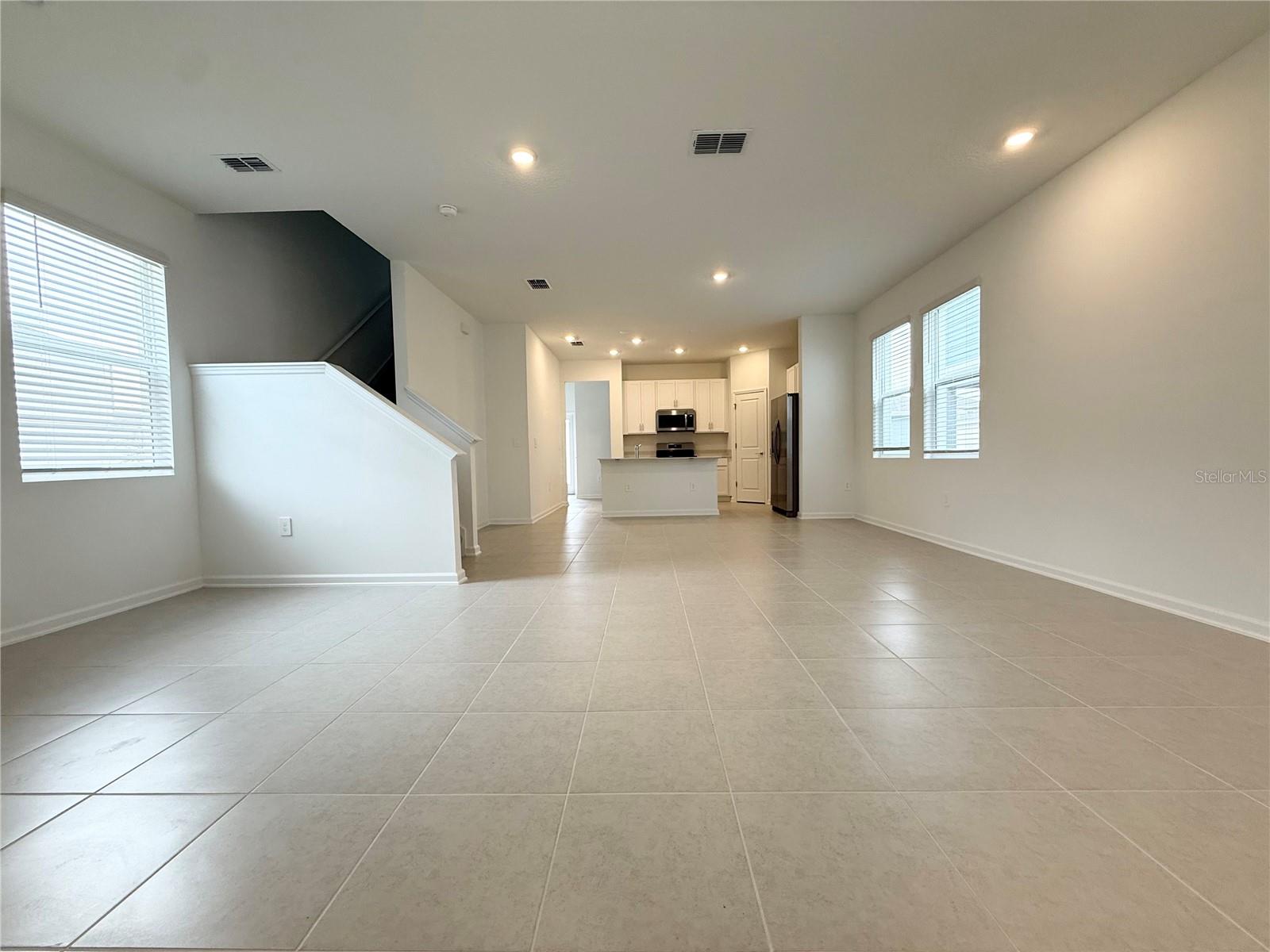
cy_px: 476
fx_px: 514
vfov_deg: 85.7
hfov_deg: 102.1
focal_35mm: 14
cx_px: 635
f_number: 2.2
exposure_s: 1/120
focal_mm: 2.22
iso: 100
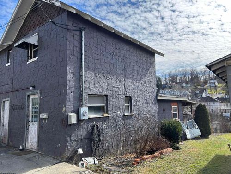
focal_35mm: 26
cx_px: 116
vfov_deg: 53.1
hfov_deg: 67.3
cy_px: 87
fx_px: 174
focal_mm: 5.7
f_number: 1.5
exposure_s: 1/2353
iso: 50
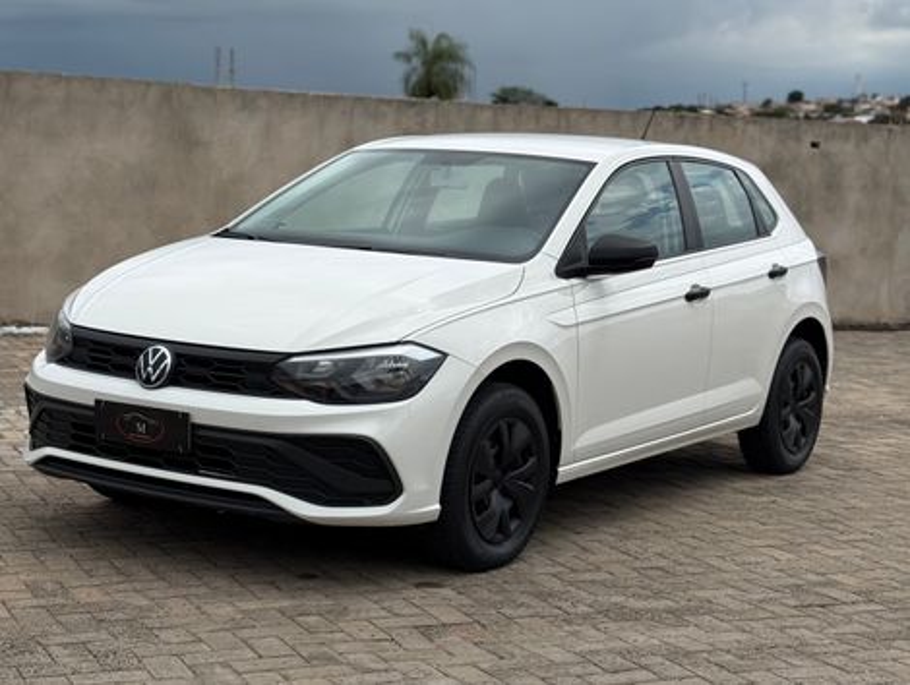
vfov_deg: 30.3
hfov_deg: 39.6
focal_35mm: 48
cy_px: 342
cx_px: 455
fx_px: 1264
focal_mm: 6.76
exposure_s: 1/9901
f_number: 1.78
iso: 80
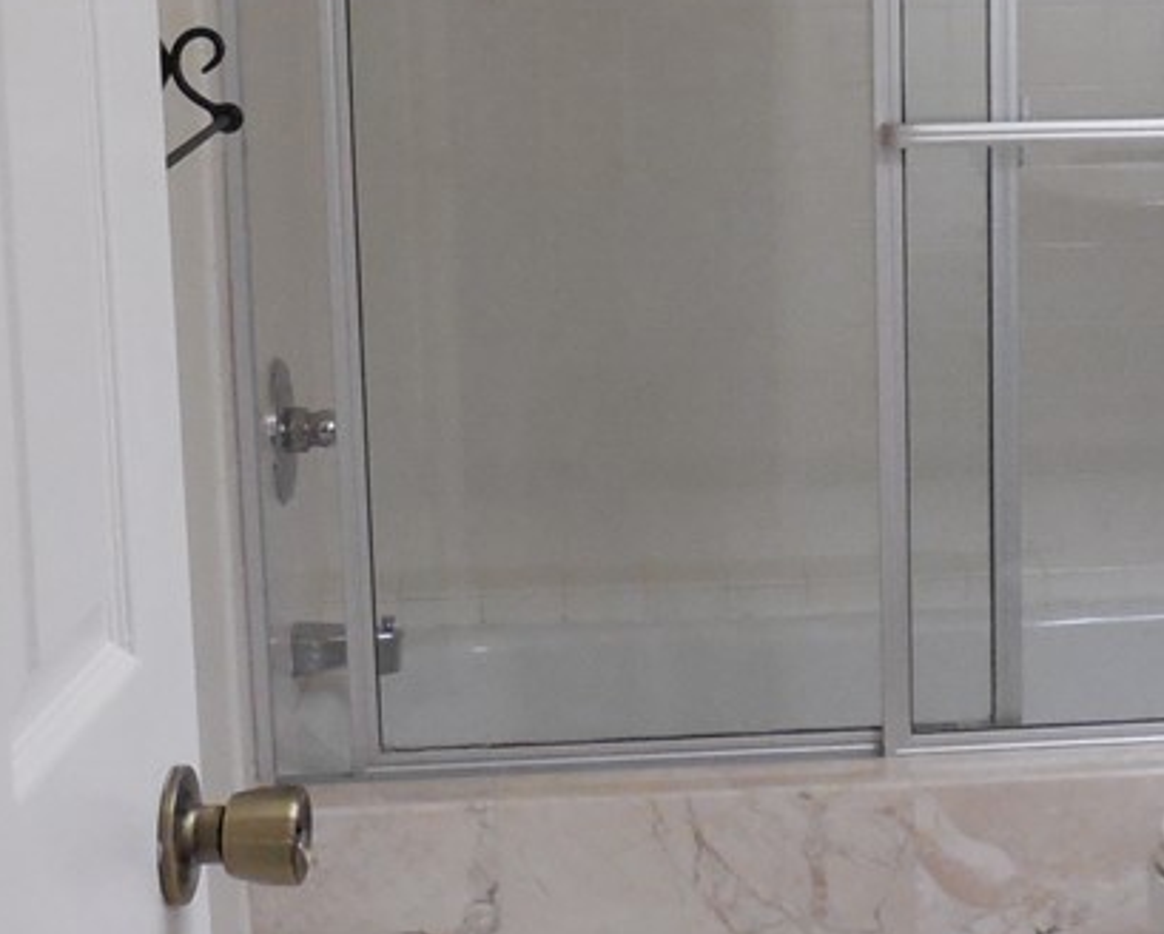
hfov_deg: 22.7
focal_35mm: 83
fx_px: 2862
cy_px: 373
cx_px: 896
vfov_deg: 18.5
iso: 800
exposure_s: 1/100
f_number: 3.4
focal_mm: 6.1
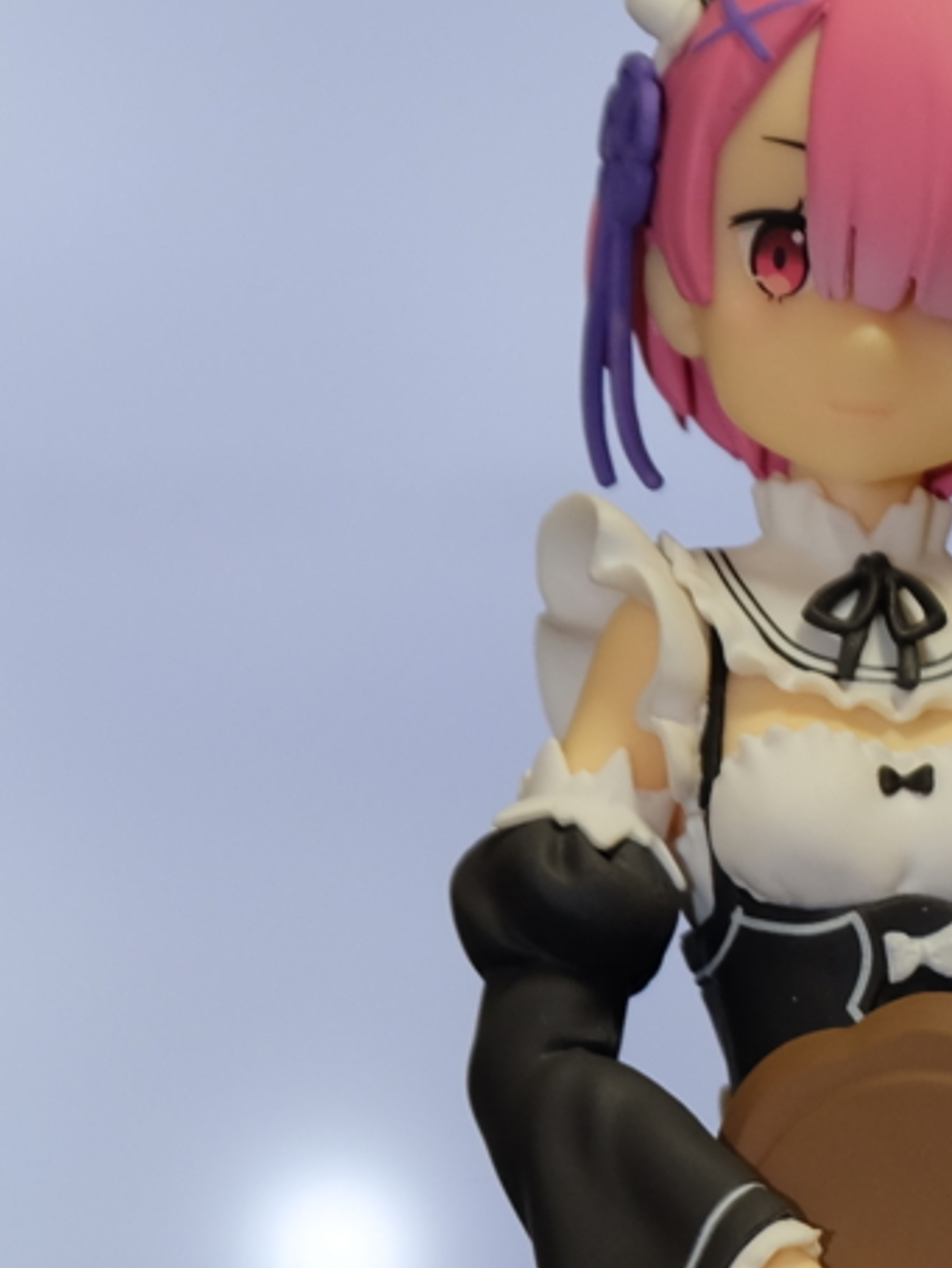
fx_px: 6081
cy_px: 1751
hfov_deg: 8.9
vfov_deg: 11.5
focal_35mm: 166
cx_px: 1043
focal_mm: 32.6
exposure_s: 1/30
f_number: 4.3
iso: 400
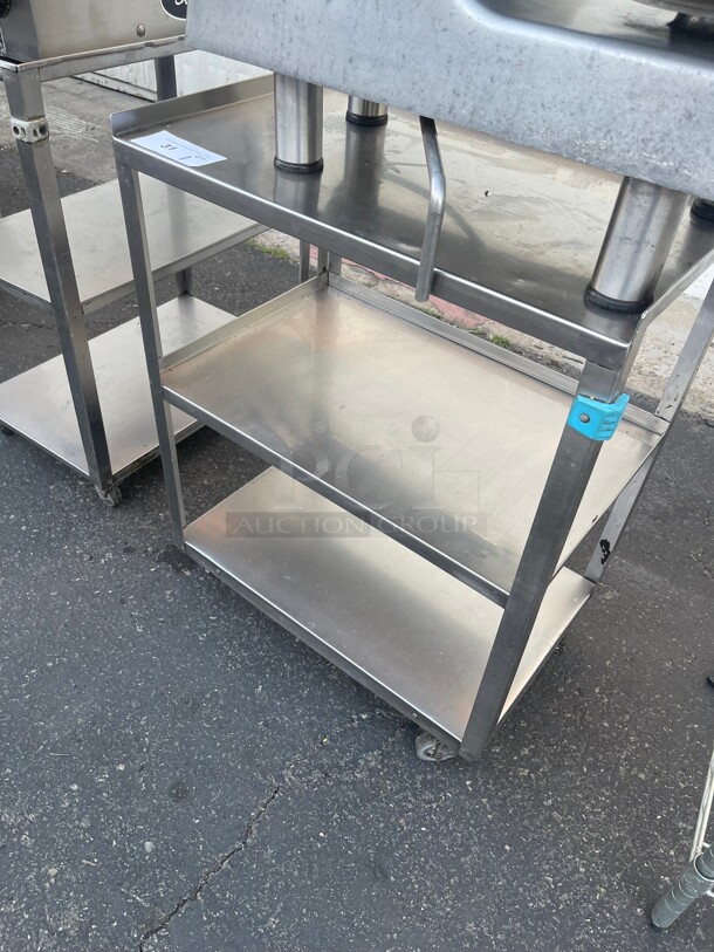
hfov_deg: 53.1
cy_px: 476
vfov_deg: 67.3
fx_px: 715
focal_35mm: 26
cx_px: 357
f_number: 1.6
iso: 80
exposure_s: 1/121
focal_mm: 5.1
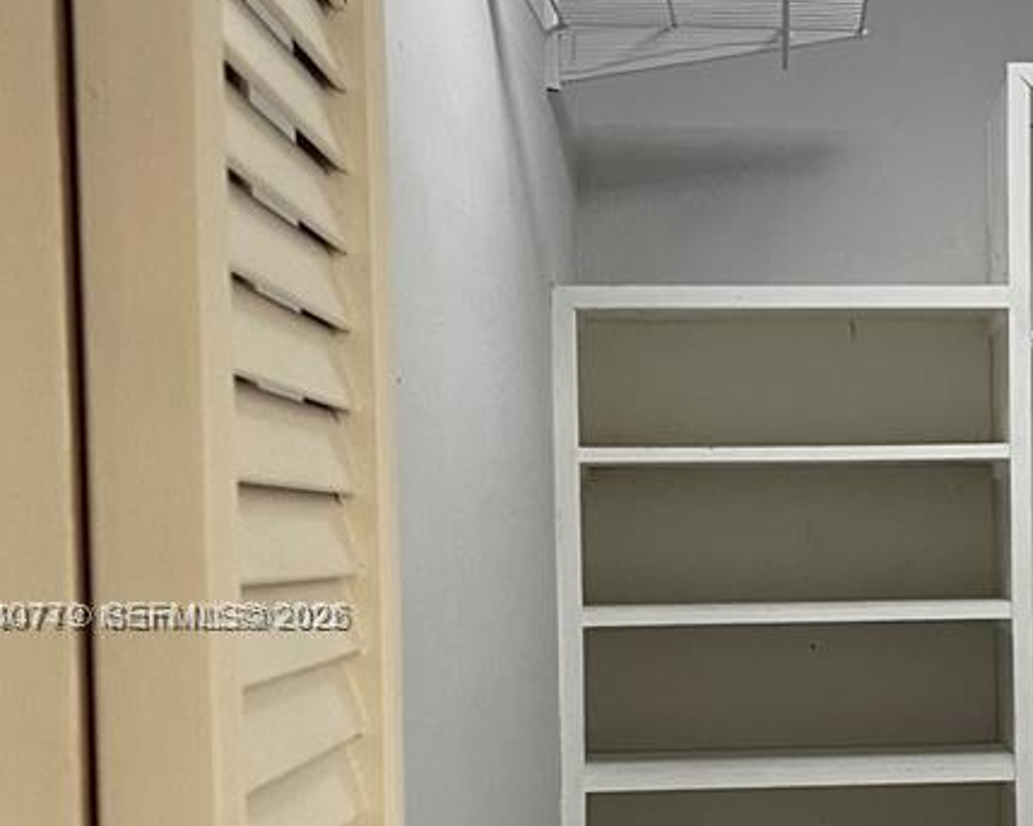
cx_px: 987
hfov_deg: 25.7
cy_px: 619
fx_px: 2170
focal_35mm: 71
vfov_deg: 21.4
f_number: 1.6
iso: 100
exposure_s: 1/60
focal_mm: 4.2
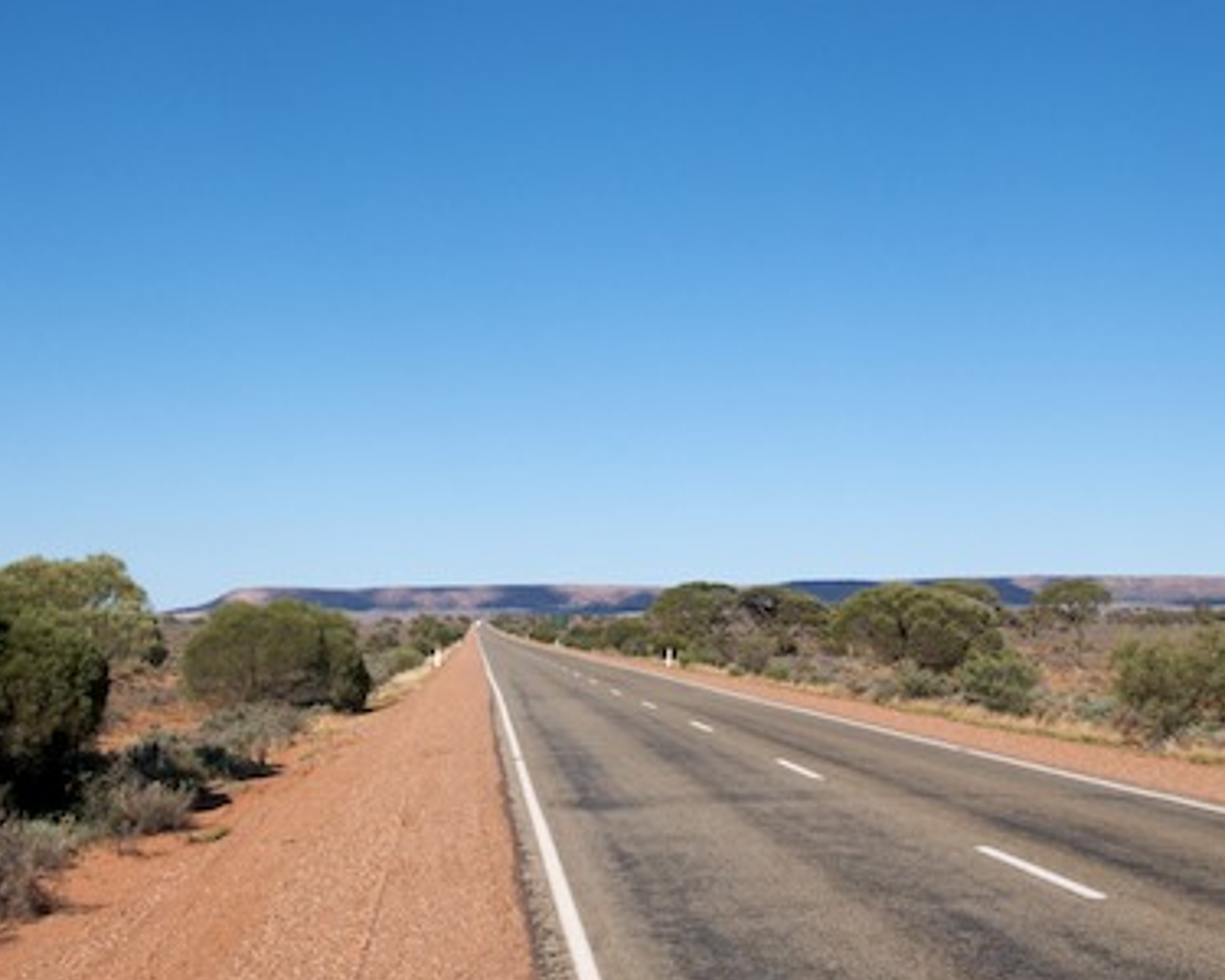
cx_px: 516
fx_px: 1958
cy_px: 461
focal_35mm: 54
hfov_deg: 34.7
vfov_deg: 28.1
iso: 320
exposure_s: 1/500
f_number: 11
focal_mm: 24
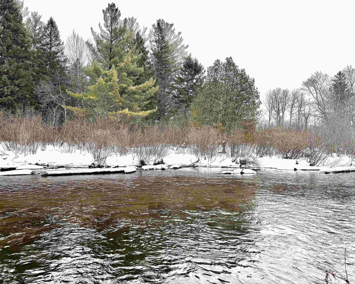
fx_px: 273
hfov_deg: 65.9
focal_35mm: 26
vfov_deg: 54.9
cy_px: 138
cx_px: 161
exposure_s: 1/3279
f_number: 1.78
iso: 80
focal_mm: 6.76
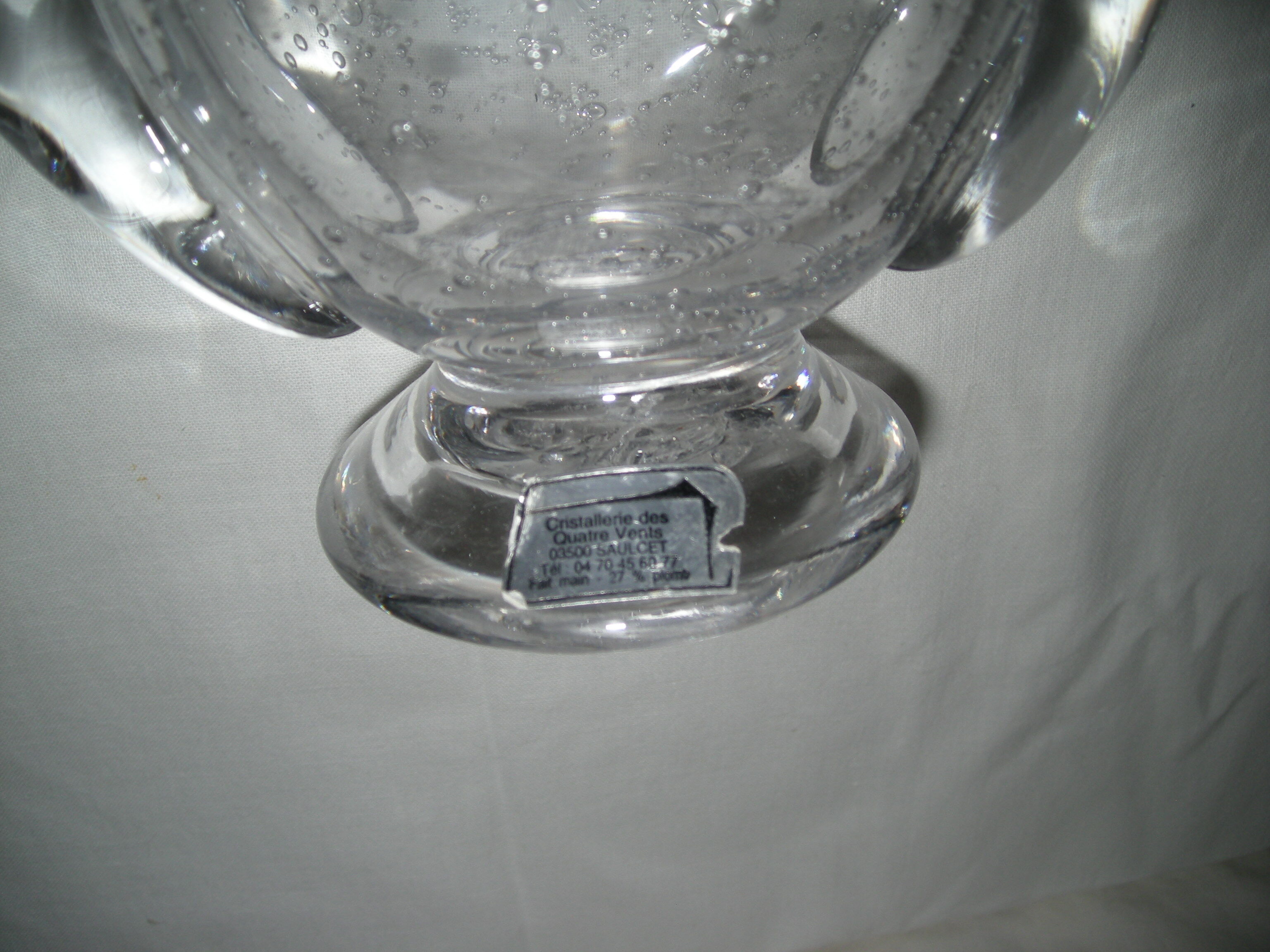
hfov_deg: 52.6
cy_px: 476
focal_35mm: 35
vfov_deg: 40.7
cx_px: 635
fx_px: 1284
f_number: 5.7
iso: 50
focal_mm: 5.7
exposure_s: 1/60
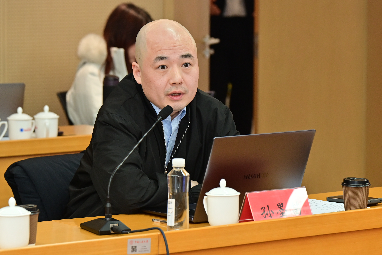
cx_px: 191
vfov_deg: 8.0
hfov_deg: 11.9
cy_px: 128
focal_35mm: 172
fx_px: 1825
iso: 1600
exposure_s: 1/160
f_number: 4.5
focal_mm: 115
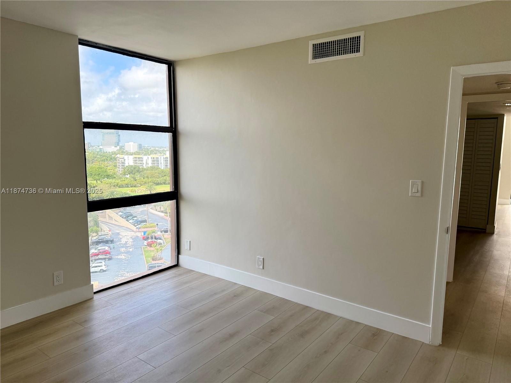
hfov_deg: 71.6
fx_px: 354
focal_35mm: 24
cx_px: 256
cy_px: 192
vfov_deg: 56.8
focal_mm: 6.76
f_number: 1.78
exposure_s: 1/708
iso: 100
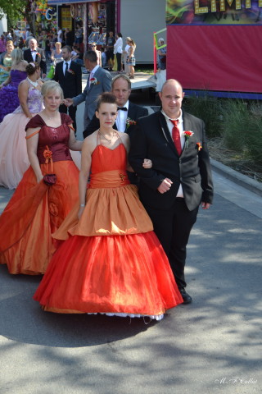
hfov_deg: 20.2
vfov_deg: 29.9
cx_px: 131
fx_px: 737
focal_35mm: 68
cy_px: 197
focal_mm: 45
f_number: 5.6
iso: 100
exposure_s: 1/125
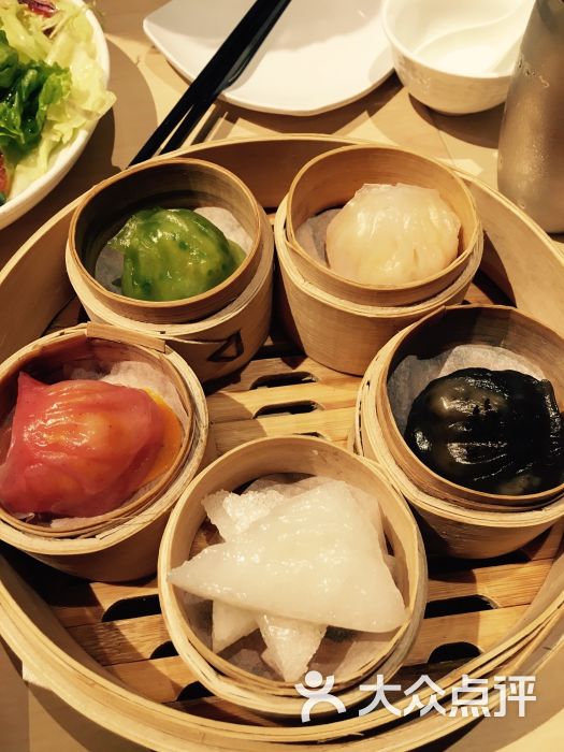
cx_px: 282
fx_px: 630
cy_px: 376
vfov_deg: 61.7
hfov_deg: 48.2
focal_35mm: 29
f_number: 2.2
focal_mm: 4.15
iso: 80
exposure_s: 1/33
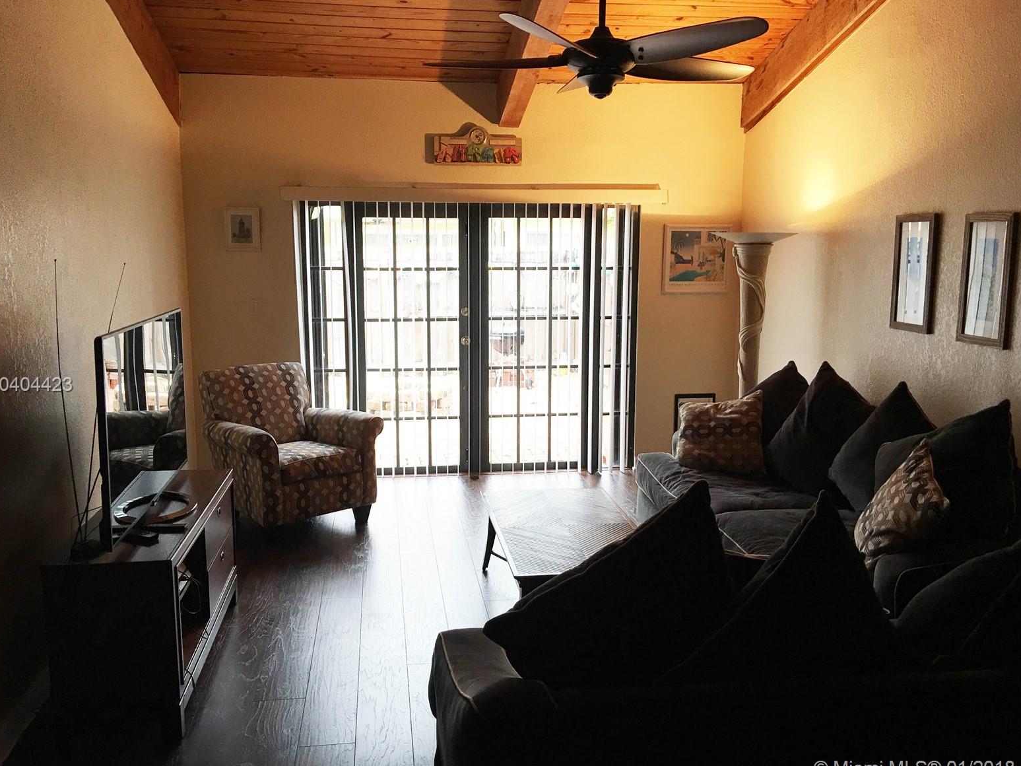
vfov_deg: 46.8
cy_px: 386
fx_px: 885
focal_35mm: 30
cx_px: 500
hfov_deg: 60.0
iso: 25
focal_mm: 4.15
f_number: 2.2
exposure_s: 1/40
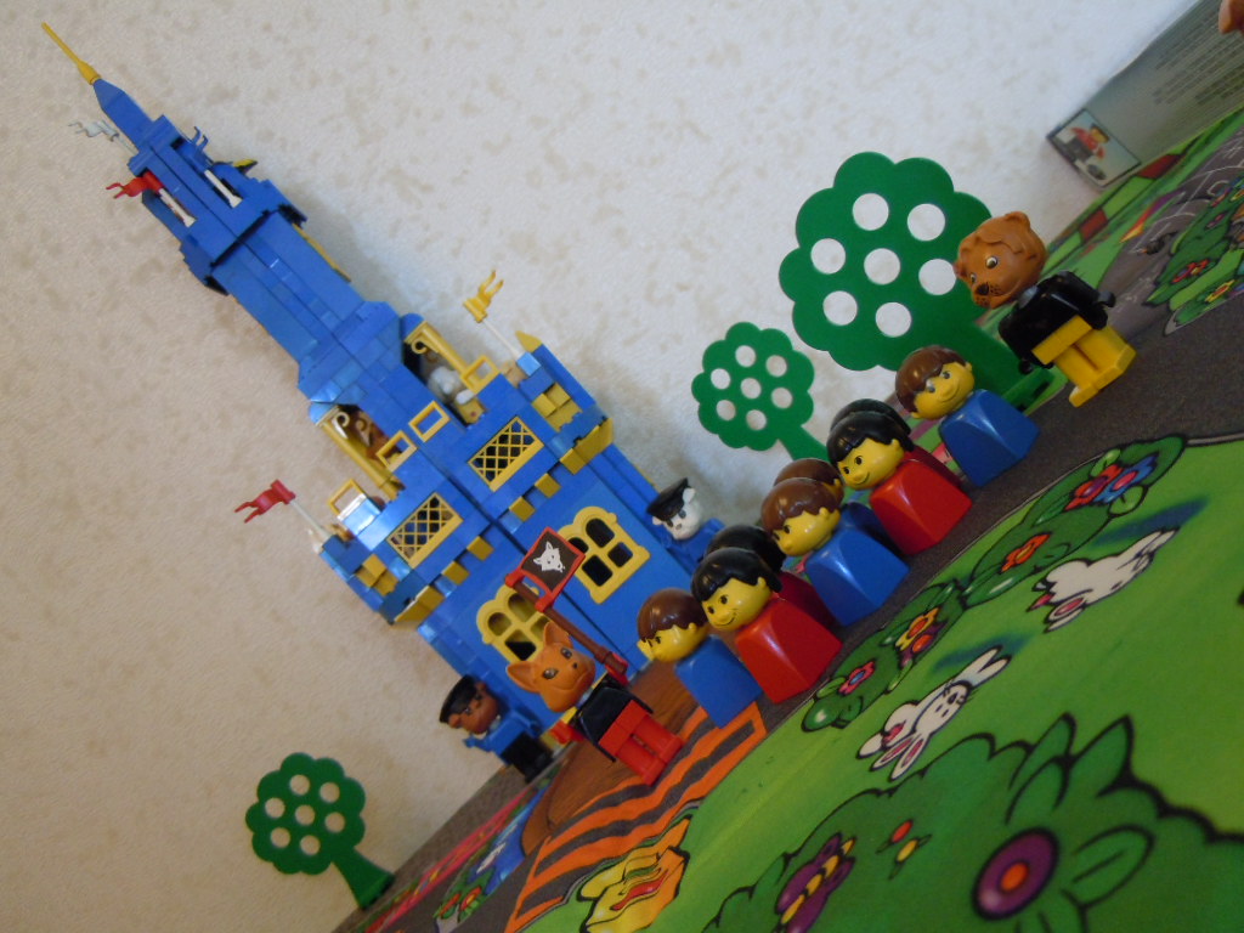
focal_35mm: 30
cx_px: 622
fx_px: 1078
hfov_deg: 60.0
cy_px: 466
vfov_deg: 46.8
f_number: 3.5
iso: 400
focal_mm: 5.4
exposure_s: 1/25
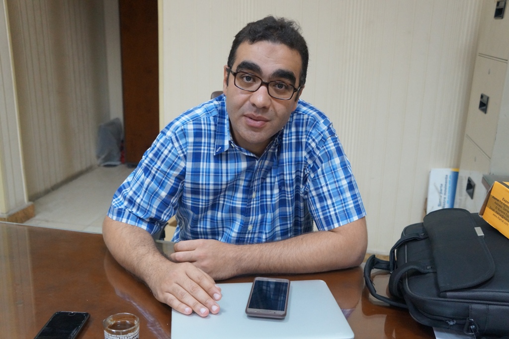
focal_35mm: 36
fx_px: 509
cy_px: 170
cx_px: 254
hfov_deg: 53.1
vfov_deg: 36.8
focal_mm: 24
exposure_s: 1/160
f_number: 4
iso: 1600
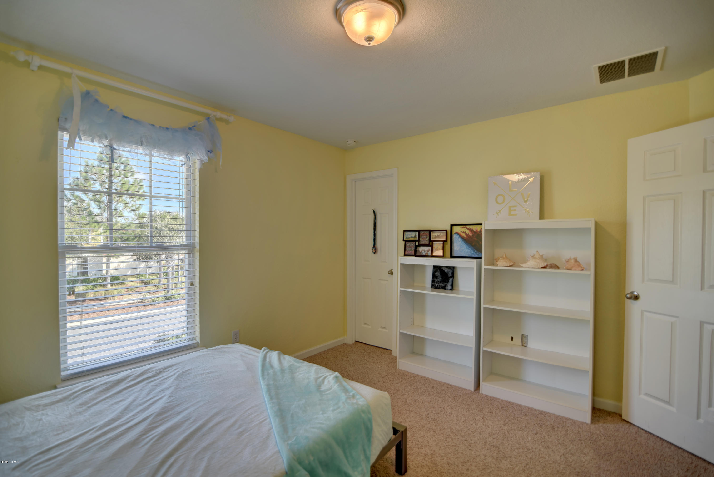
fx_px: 317
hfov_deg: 96.7
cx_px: 357
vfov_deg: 73.8
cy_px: 238
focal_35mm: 16
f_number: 3.2
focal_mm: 16
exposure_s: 1/40
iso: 64
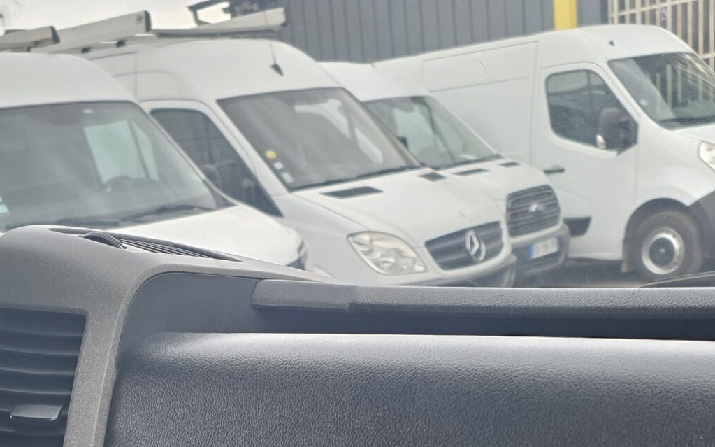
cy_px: 593
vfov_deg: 19.5
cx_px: 287
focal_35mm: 61
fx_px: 1188
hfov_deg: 33.4
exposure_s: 1/180
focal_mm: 6.25
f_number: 1.7
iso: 200
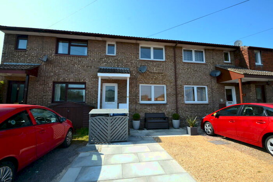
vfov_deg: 77.4
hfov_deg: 100.4
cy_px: 91
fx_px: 114
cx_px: 136
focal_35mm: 15
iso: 400
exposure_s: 1/320
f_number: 10
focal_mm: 10
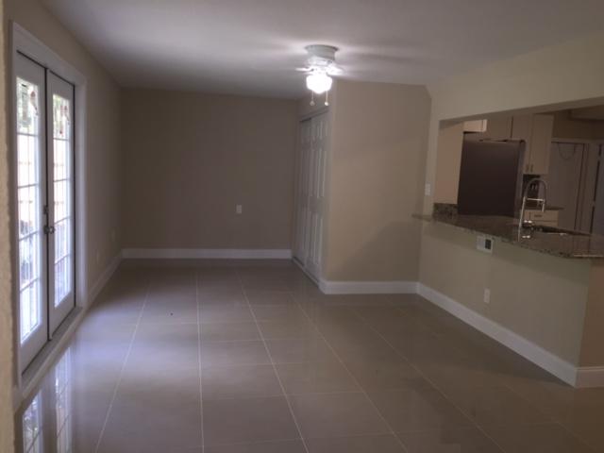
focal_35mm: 29
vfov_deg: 48.2
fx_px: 506
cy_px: 226
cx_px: 302
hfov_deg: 61.7
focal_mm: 4.15
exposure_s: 1/30
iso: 40
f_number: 2.2
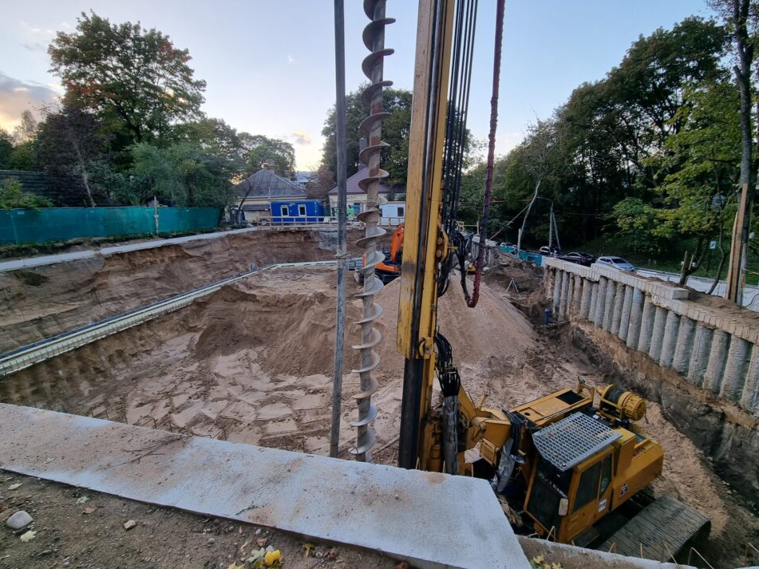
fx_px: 307
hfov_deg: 102.1
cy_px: 275
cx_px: 388
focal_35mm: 14
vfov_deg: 85.6
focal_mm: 2.2
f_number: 2.2
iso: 50
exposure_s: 1/147
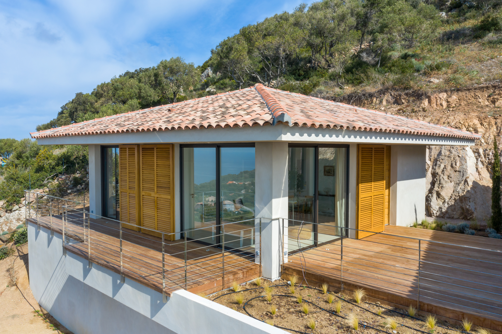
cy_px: 167
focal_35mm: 28
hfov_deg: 65.5
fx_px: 390
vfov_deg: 46.4
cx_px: 251
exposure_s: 1/200
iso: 100
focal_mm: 10.26
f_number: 8
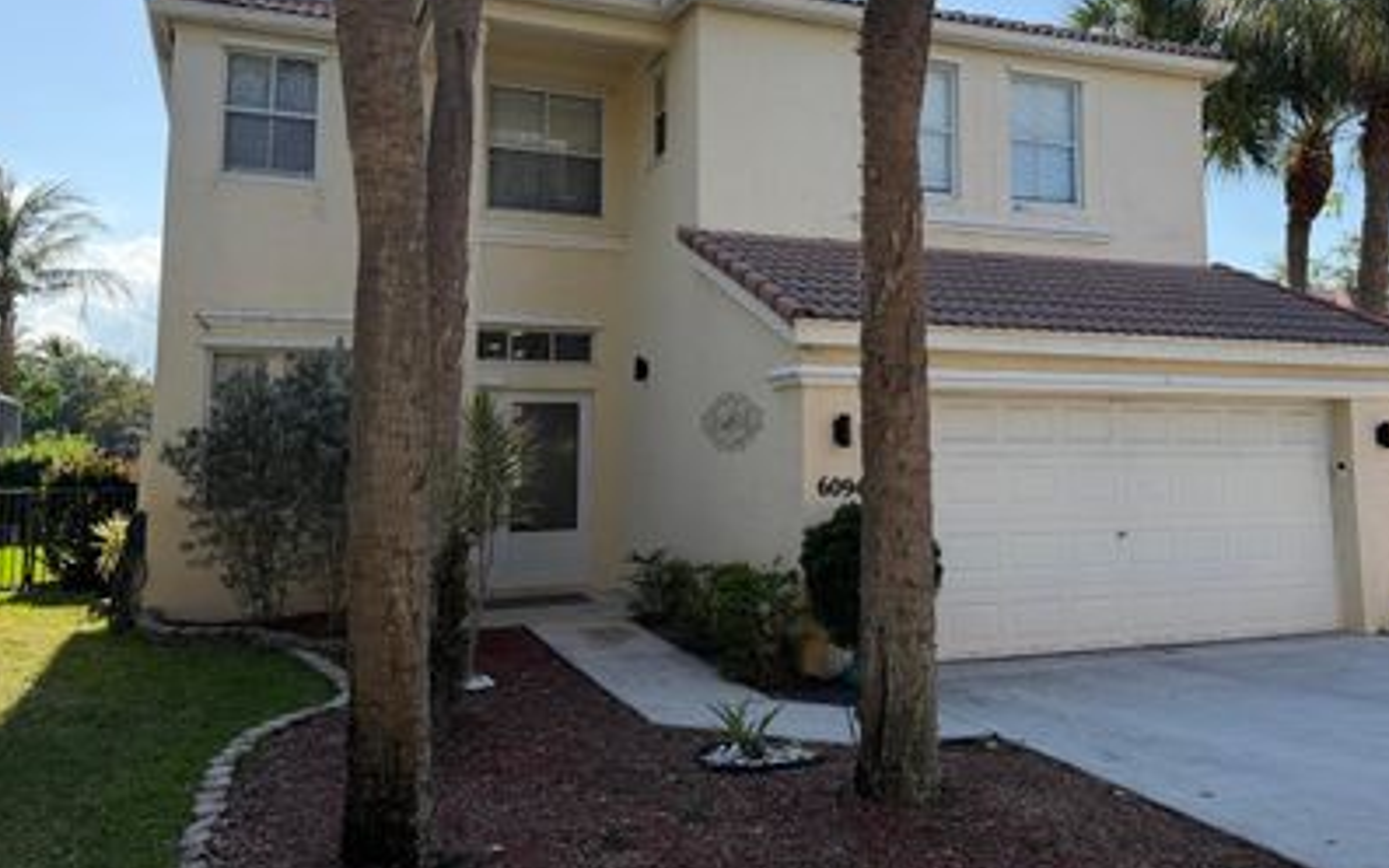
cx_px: 808
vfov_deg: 39.1
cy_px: 320
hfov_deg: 59.3
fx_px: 1211
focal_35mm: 32
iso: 125
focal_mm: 6.76
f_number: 1.78
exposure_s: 1/4167
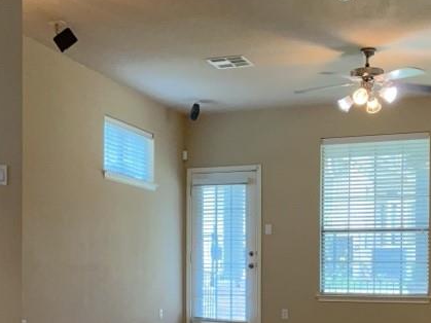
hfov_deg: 29.4
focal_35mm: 66
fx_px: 822
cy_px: 267
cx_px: 193
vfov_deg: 21.9
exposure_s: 1/100
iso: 125
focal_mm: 3
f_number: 1.8
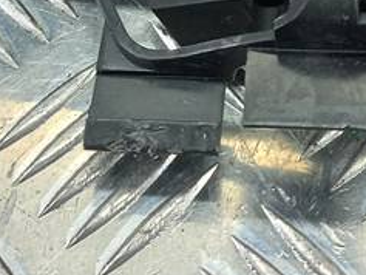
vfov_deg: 12.7
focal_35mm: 108
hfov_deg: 18.2
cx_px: 208
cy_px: -182
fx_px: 1142
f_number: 1.8
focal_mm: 4.6
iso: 125
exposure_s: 1/50
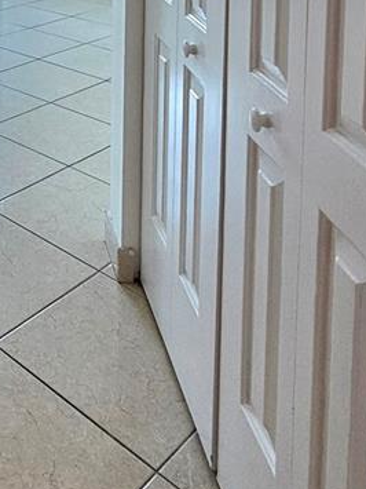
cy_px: -99
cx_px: -107
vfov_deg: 34.4
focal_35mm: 44
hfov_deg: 27.5
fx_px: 621
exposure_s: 1/120
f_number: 2.2
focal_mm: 2.2
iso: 64
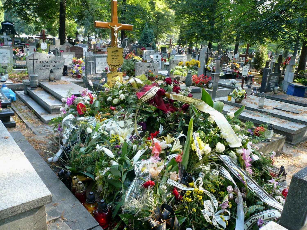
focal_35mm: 28
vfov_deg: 49.7
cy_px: 115
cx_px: 154
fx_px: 248
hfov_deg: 63.4
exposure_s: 1/40
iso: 100
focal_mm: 4.6
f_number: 2.8
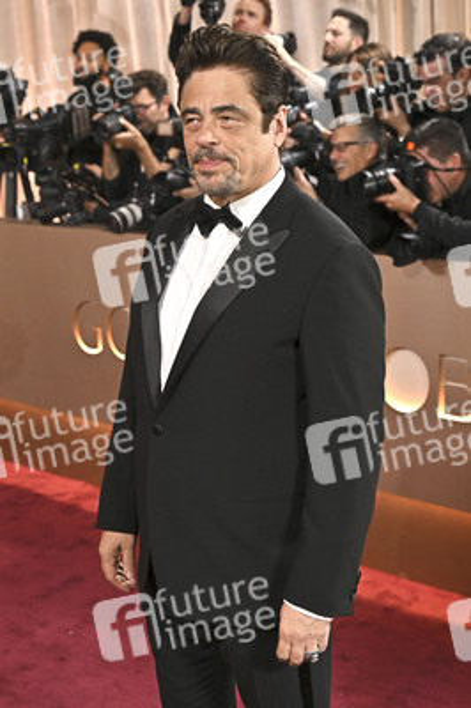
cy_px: 354
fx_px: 1199
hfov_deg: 22.2
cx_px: 236
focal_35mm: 61
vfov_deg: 32.9
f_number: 5.6
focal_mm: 61
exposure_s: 1/320
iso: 2500
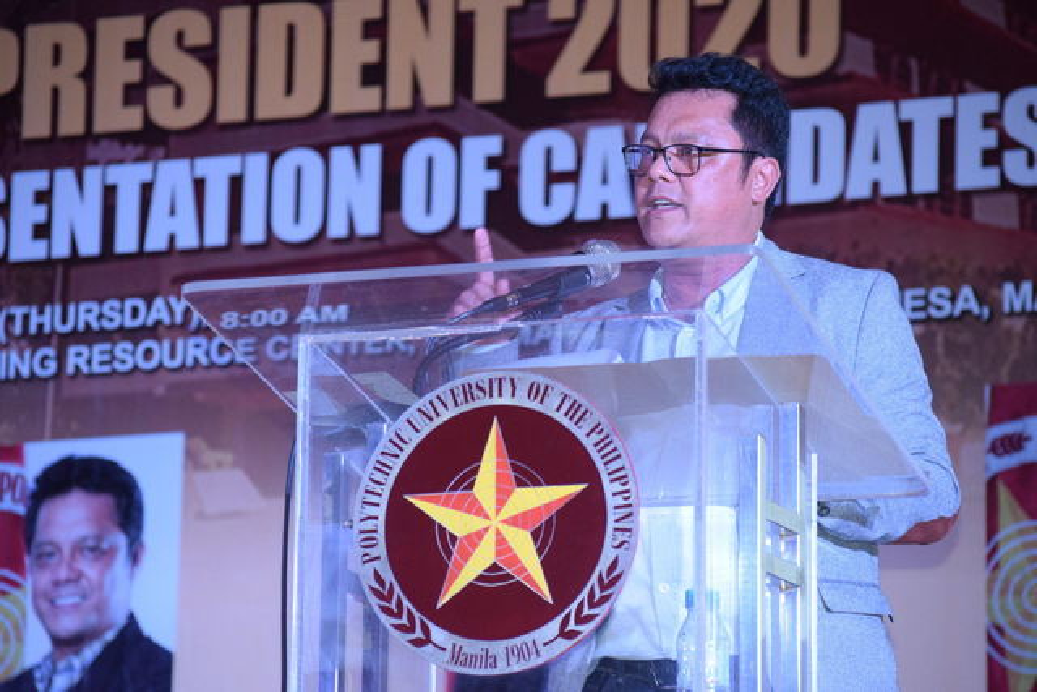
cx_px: 518
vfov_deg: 8.3
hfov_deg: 12.4
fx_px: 4754
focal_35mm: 165
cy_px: 346
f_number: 4.5
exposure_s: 1/80
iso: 2000
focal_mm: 110
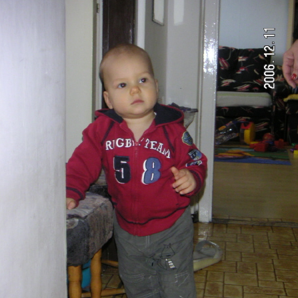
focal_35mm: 57
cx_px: 149
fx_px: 555
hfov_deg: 30.0
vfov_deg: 29.9
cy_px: 193
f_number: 3
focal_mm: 6.3
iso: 200
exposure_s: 1/45
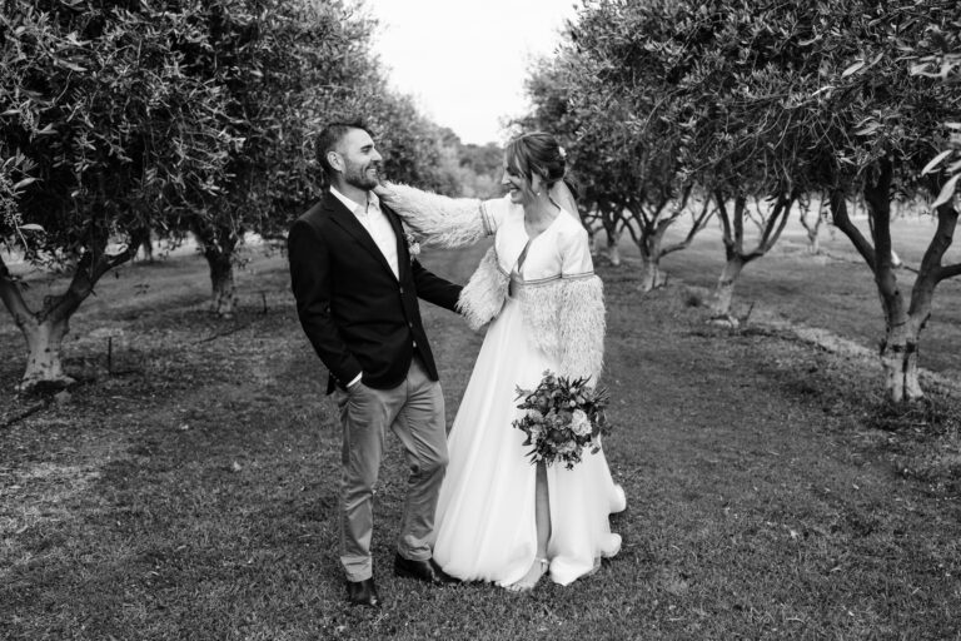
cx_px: 480
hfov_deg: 54.4
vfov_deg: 37.9
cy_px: 320
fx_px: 934
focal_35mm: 35
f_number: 2.5
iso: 250
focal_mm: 35
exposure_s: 1/400
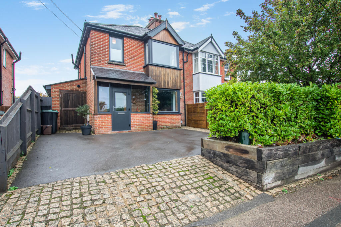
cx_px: 170
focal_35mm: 17
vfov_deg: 70.4
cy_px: 114
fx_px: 161
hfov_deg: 93.3
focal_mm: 11.5
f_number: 9
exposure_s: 1/60
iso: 320
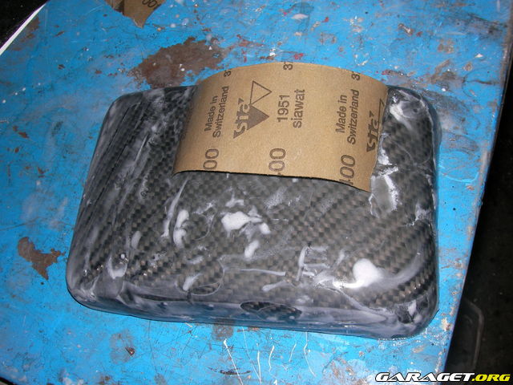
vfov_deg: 37.7
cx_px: 256
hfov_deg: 49.0
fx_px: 563
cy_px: 192
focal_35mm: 38
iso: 50
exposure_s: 1/30
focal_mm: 6.3
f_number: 6.6
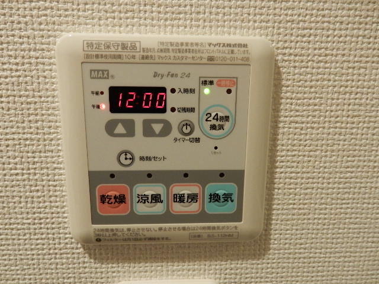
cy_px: 142
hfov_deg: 69.4
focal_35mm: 25
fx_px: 274
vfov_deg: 54.9
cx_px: 190
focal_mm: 4.5
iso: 400
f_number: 3.7
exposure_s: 1/30
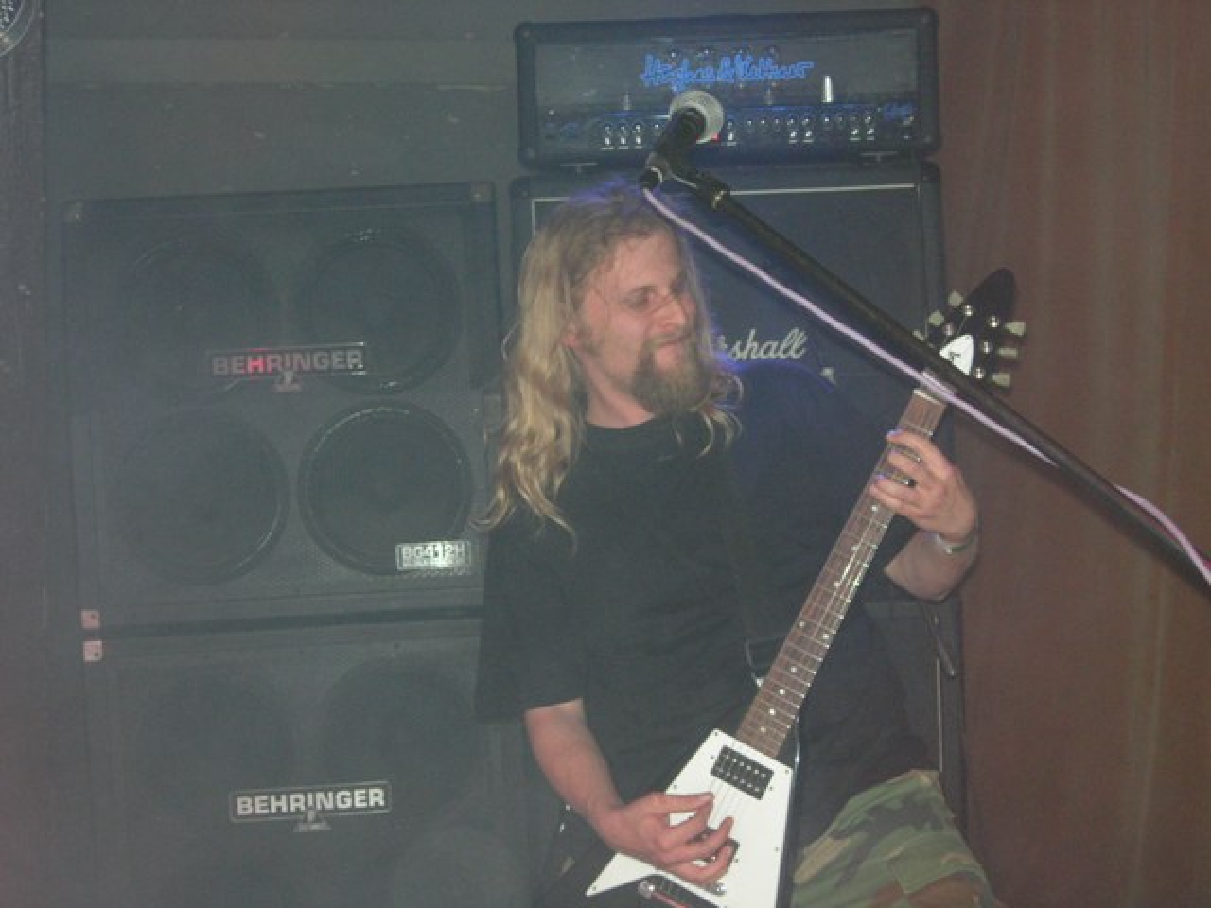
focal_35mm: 72
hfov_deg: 27.0
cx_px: 606
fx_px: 2519
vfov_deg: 20.4
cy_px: 454
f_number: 3.7
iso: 200
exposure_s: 1/60.1
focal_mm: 14.9
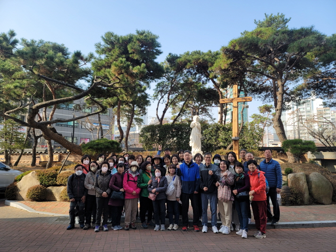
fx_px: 243
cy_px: 126
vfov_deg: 54.9
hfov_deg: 69.4
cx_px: 168
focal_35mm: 25
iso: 20
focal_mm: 7
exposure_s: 1/347
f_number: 1.8
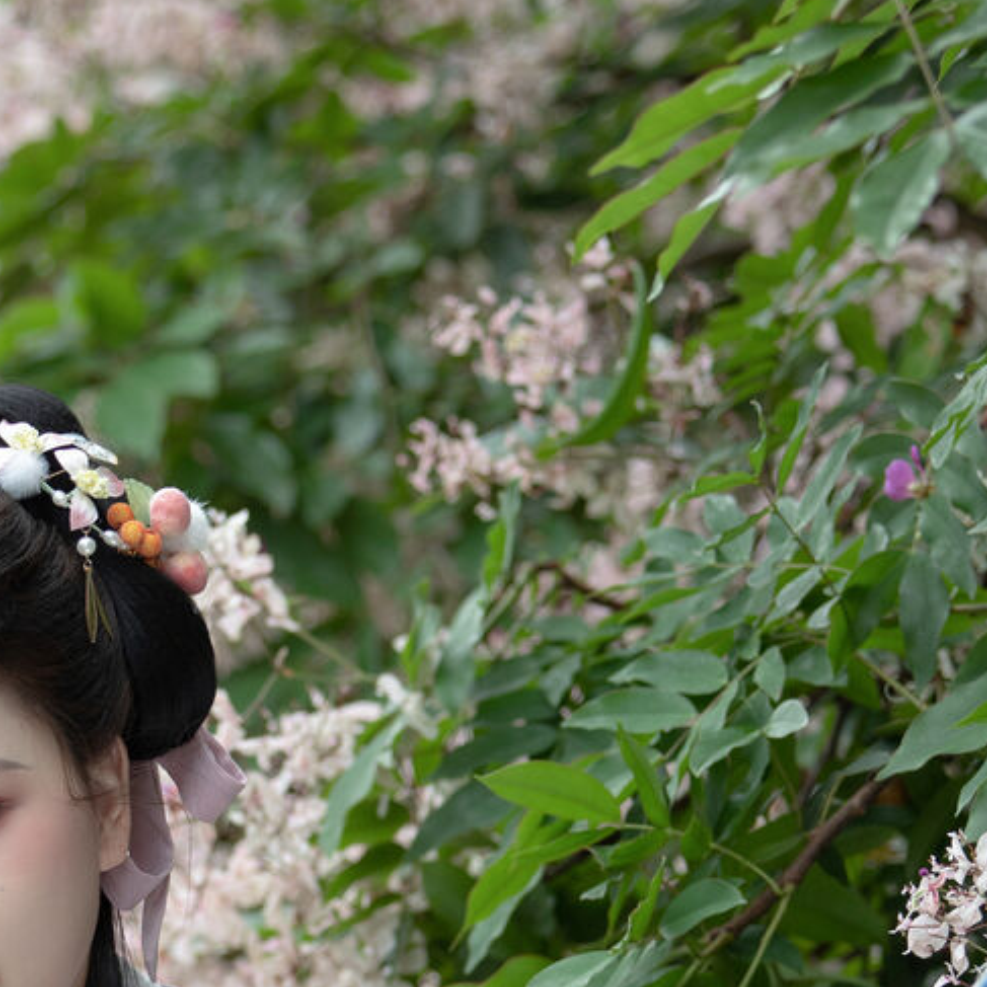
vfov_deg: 4.7
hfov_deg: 4.7
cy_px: 916
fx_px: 12065
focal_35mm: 374
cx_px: 296
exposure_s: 1/200
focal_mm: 120
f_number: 2.8
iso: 160
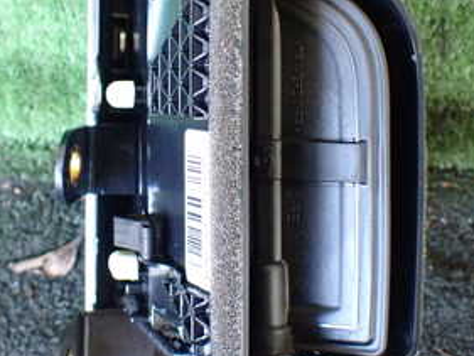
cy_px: 121
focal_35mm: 64
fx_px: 877
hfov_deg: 30.2
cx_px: 194
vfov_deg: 22.9
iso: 800
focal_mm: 5.4
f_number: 2.3
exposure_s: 1/60
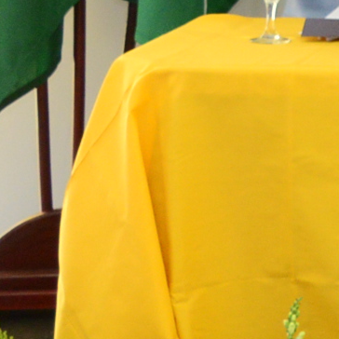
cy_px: -232
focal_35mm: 225
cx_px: 1347
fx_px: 2493
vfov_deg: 7.6
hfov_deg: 6.4
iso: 1600
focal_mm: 32
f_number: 4
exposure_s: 1/125
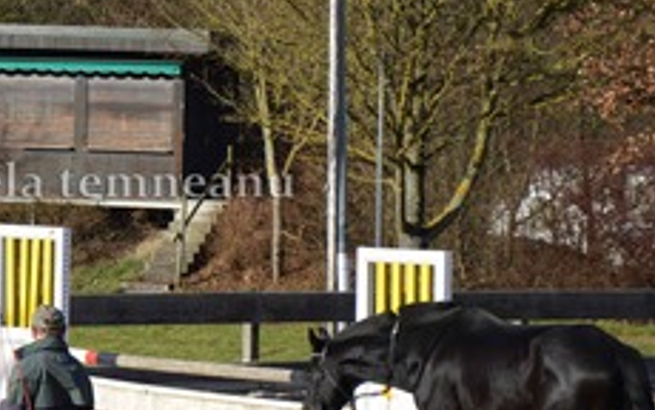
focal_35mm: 349
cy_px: 239
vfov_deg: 3.8
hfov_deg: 6.0
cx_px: 11
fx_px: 6235
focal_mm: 105
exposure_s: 1/1600
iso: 400
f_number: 5.6
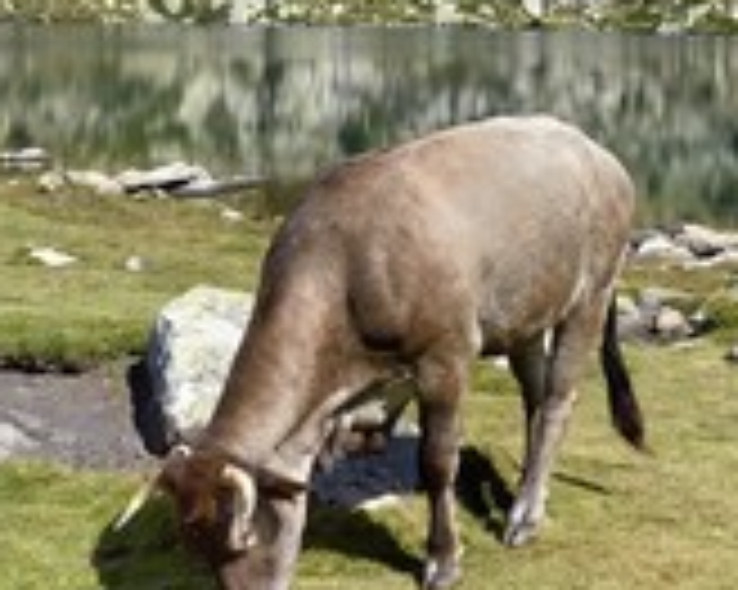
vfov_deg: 19.6
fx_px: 1681
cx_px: 396
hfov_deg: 24.8
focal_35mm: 77
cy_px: 95
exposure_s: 1/250
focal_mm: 32
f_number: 13
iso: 200
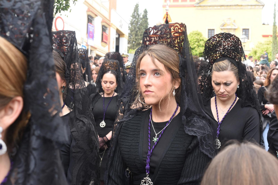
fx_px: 386
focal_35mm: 50
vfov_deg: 27.0
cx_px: 139
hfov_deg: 39.6
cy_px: 92
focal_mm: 50
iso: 400
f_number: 8
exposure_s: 1/125
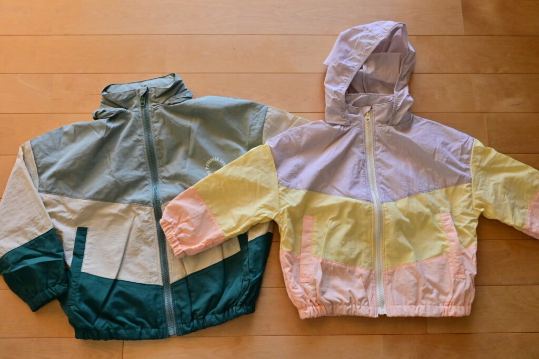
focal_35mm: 29
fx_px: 438
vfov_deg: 44.6
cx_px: 270
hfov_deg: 63.2
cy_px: 180
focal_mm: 19.5
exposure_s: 1/160
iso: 800
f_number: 6.3
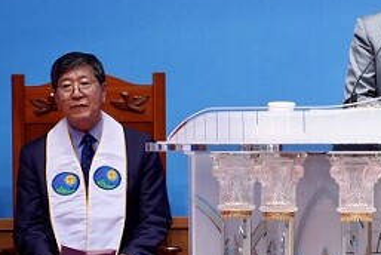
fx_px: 5806
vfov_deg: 2.5
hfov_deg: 3.8
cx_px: 438
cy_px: 96
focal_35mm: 548
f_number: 6.3
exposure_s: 1/250
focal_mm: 237
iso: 3200
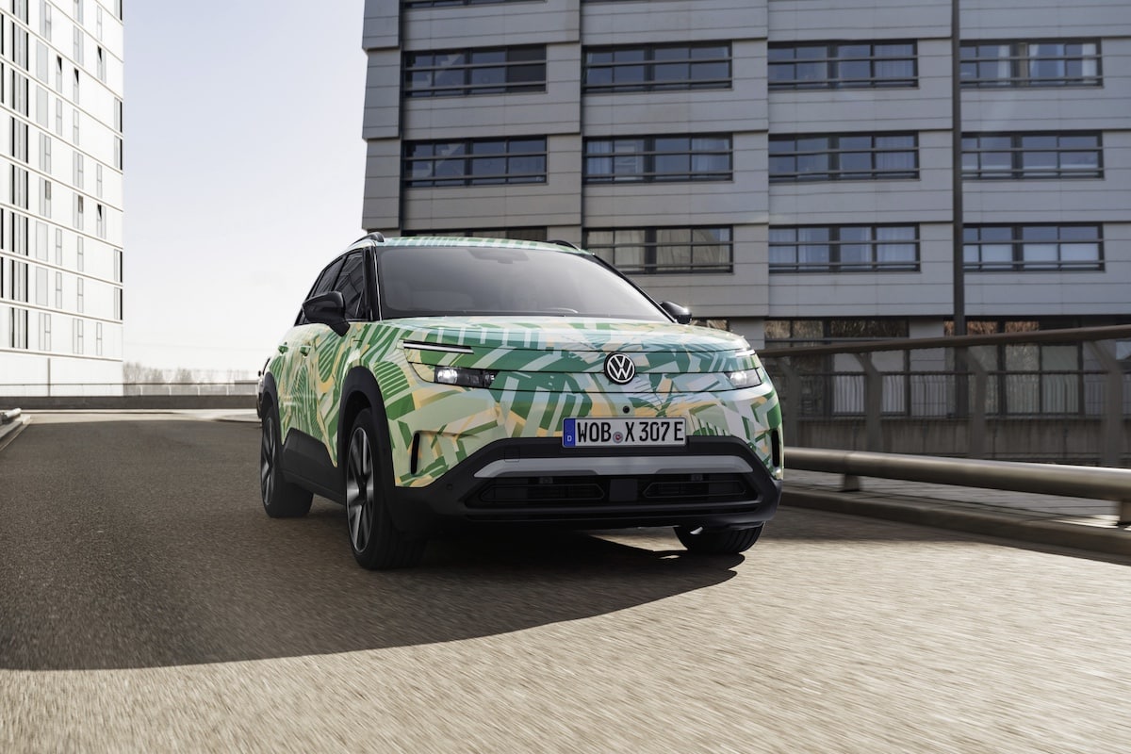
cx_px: 566
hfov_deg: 45.4
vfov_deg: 31.2
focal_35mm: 43
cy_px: 377
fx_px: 1351
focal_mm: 43
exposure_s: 1/60
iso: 125
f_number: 6.3
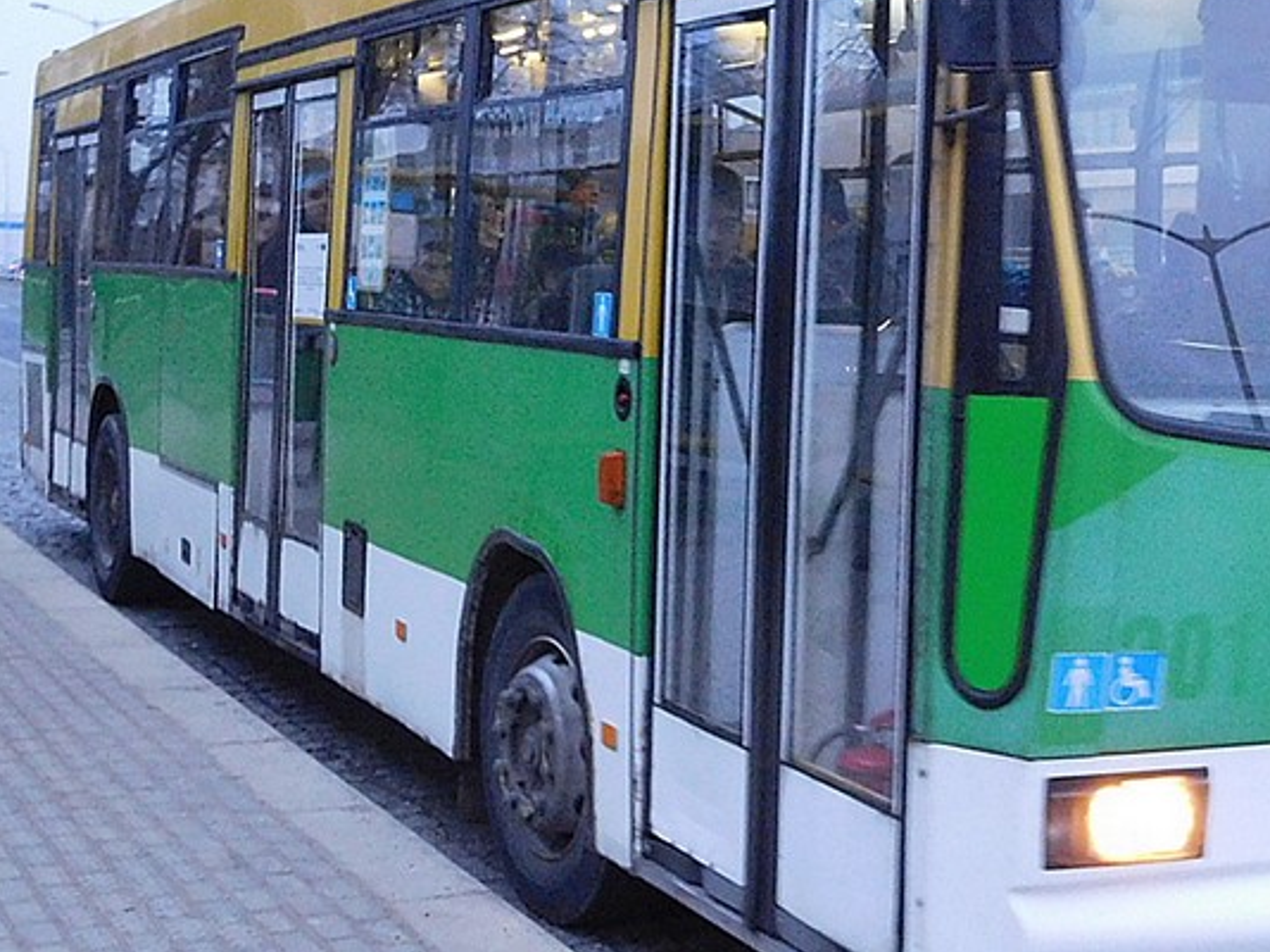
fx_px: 2164
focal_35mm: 59
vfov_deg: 24.8
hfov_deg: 31.8
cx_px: 1027
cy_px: 387
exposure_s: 1/30
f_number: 3.8
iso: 800
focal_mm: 6.2
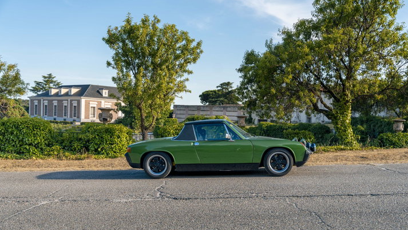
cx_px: 215
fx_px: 390
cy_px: 132
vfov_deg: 32.8
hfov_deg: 55.2
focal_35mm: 36
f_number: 3.5
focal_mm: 31.9
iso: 100
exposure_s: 1/320
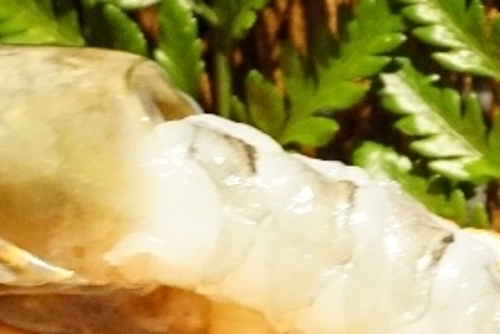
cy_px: 281
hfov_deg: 11.9
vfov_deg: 8.0
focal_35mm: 172
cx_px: 451
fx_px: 2388
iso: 3200
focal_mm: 31
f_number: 5
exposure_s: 1/50
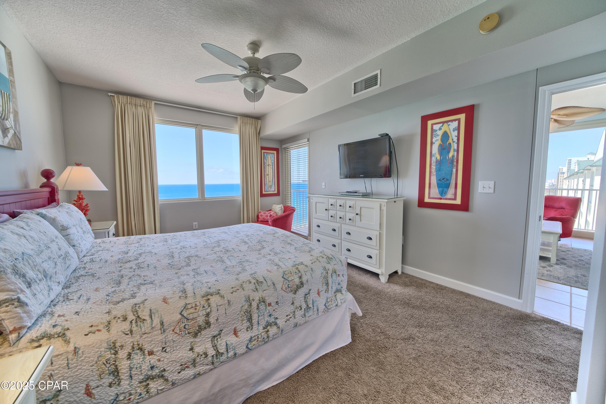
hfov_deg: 112.6
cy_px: 202
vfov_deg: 90.0
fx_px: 202
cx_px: 303
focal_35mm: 12
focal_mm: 12
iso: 500
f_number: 8
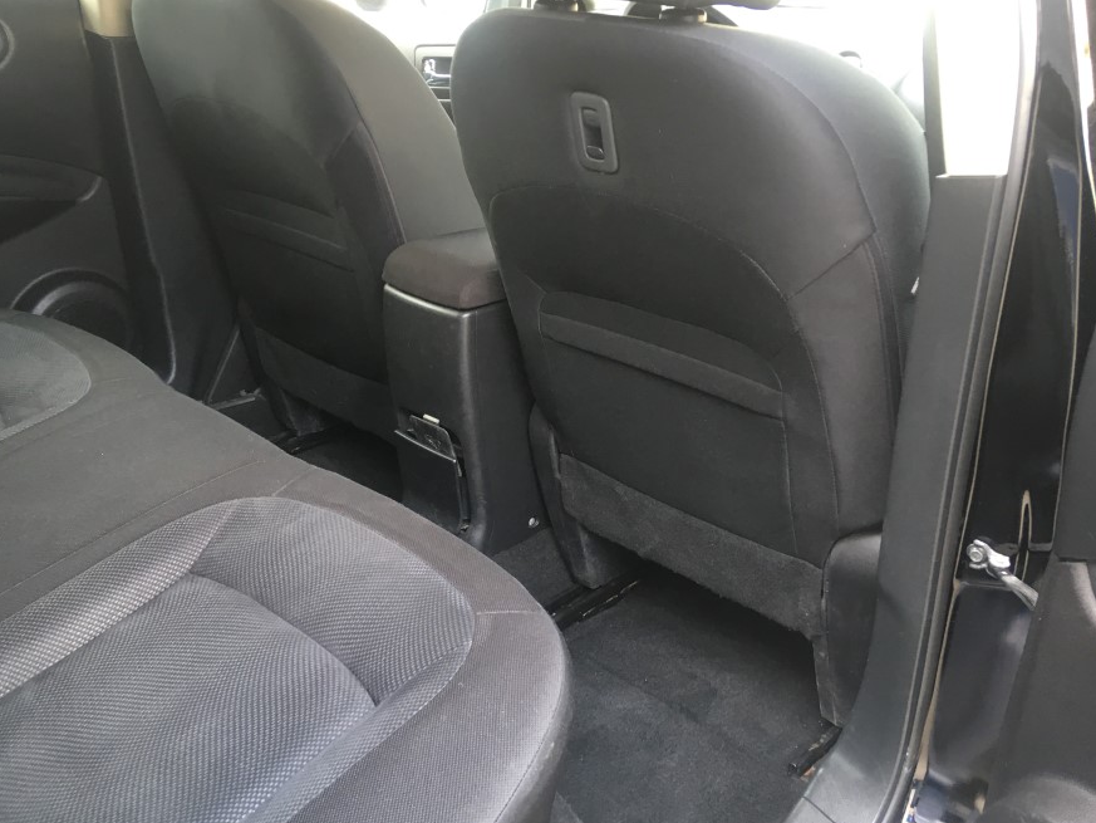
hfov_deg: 53.9
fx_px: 1077
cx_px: 537
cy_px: 420
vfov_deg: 41.8
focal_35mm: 34
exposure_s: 1/30
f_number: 2.2
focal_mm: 4.15
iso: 64
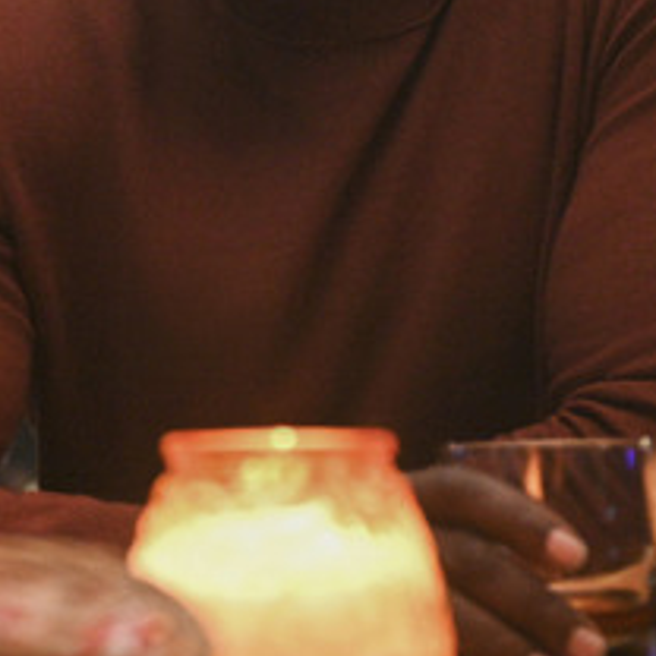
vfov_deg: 10.9
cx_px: 243
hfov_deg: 11.0
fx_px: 3409
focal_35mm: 159
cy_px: 101
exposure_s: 1/125
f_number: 2.8
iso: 6400
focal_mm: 50
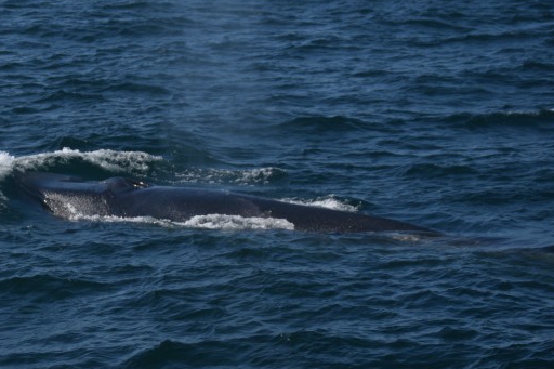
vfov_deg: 7.9
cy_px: 186
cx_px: 146
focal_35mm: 174
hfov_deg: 11.8
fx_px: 2677
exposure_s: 1/4000
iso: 200
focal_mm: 55
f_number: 4
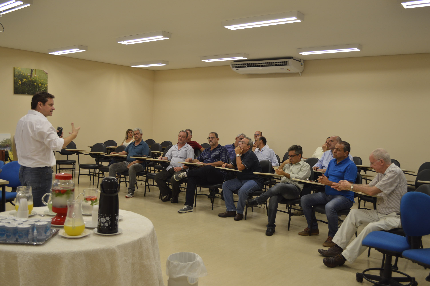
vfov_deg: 39.9
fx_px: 394
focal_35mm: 33
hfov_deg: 57.3
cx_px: 215
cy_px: 143
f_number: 4.5
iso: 400
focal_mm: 22
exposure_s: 1/80
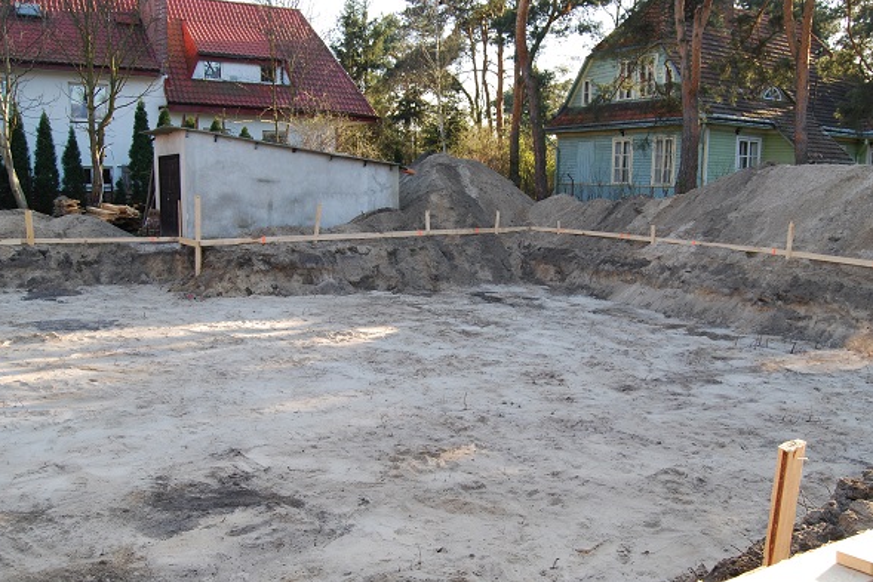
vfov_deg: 43.6
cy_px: 310
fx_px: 728
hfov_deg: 61.9
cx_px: 457
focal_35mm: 30
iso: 200
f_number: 5.6
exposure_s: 1/125
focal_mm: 18
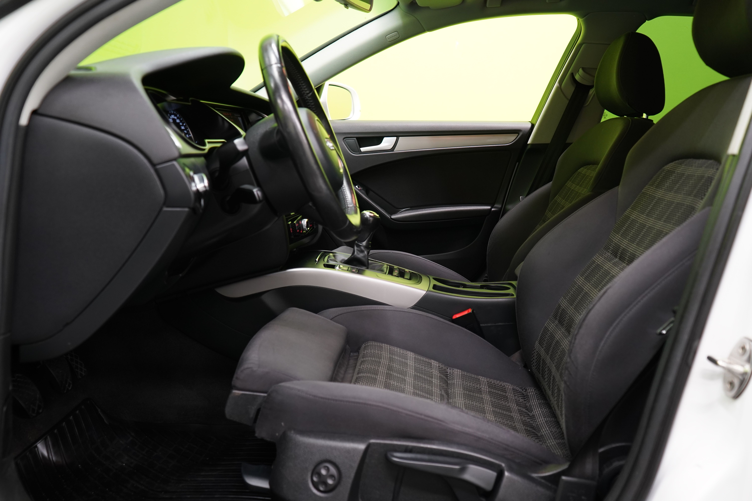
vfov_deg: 43.6
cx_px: 376
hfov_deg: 61.9
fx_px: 627
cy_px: 250
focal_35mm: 30
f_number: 4.5
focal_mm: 30
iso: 1250
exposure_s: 1/30
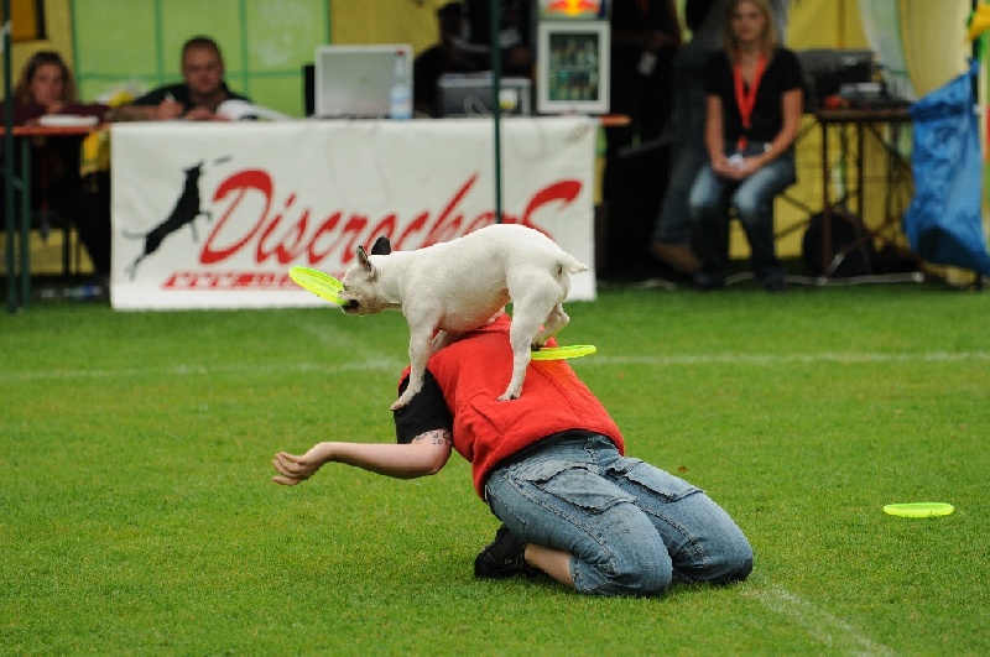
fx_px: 5561
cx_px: 495
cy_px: 328
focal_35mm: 202
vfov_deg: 6.8
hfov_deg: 10.2
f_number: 2.8
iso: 400
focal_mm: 135
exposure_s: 1/800
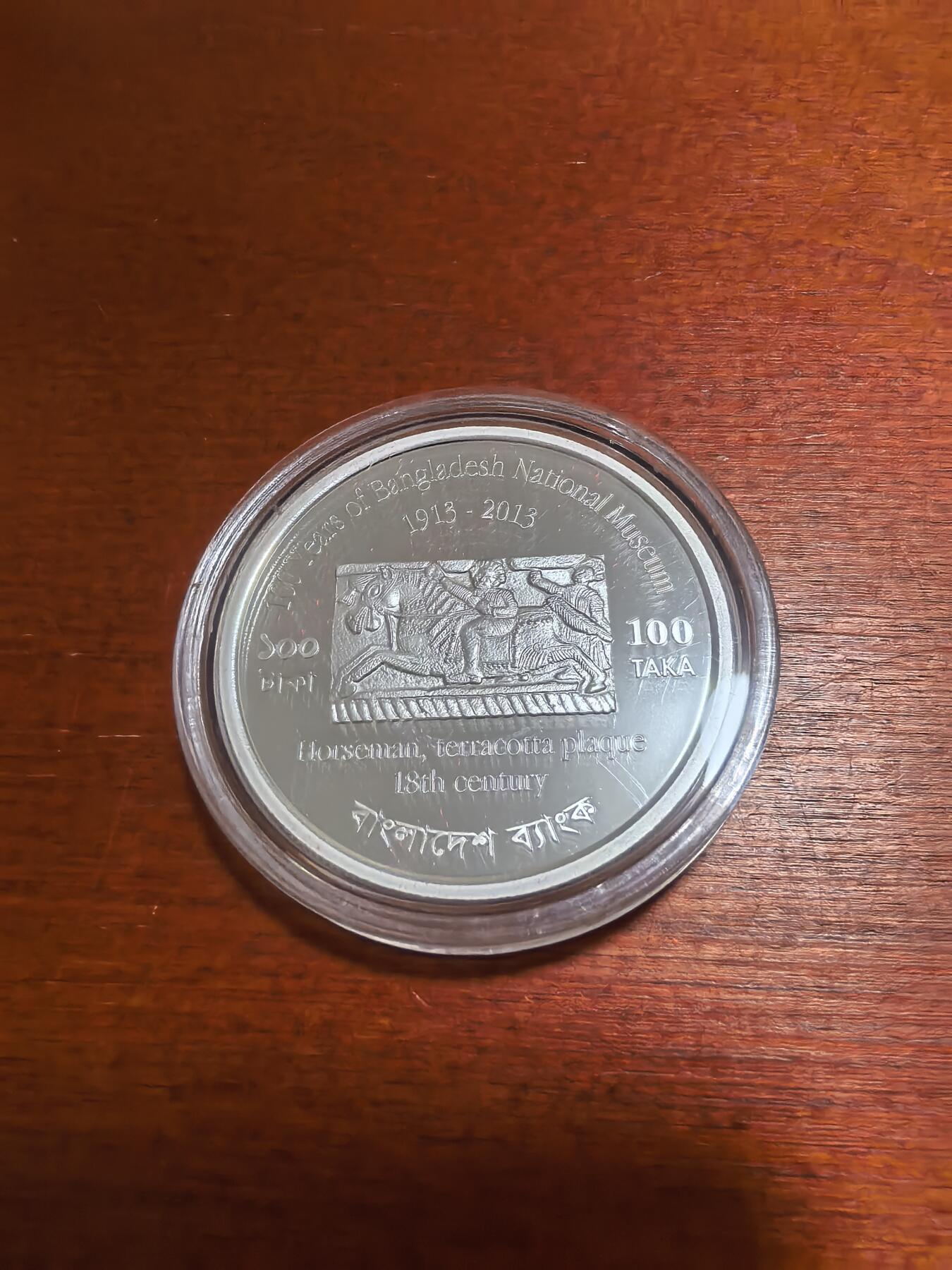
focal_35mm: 24
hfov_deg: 56.8
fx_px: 880
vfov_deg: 71.6
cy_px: 635
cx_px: 476
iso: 200
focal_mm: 1.68
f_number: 2.2
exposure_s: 1/33.3
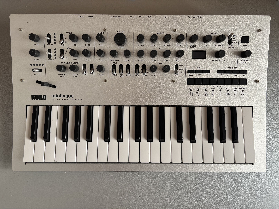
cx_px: 140
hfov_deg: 67.3
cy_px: 104
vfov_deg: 53.1
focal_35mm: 26
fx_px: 210
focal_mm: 5.96
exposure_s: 1/121
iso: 64
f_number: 1.6
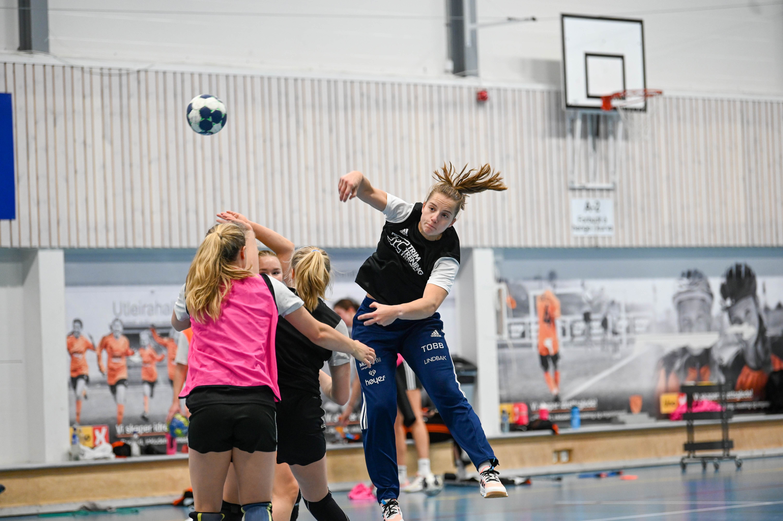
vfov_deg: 9.8
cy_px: 260
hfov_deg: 14.7
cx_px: 392
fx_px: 3043
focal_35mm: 140
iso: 2500
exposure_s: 1/1000
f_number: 3.2
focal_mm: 140
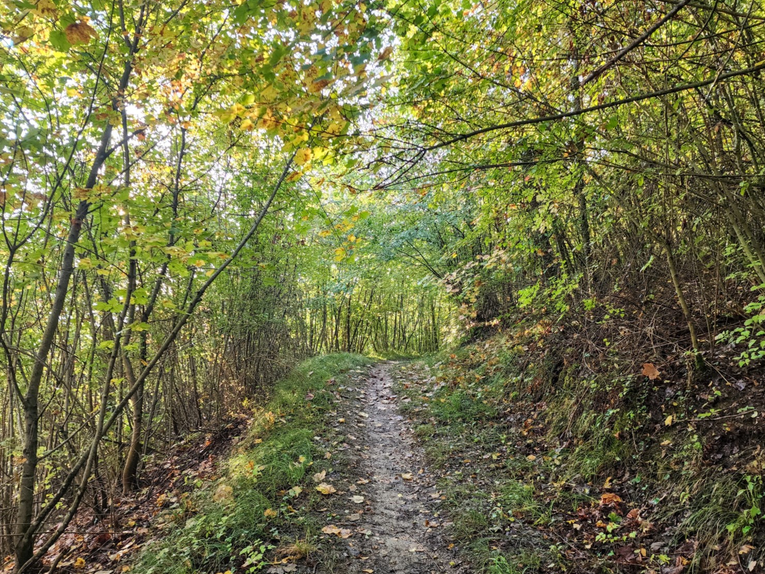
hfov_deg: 69.4
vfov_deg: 54.9
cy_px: 296
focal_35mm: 25
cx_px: 389
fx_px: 552
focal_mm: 6.4
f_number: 1.8
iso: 200
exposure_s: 1/180
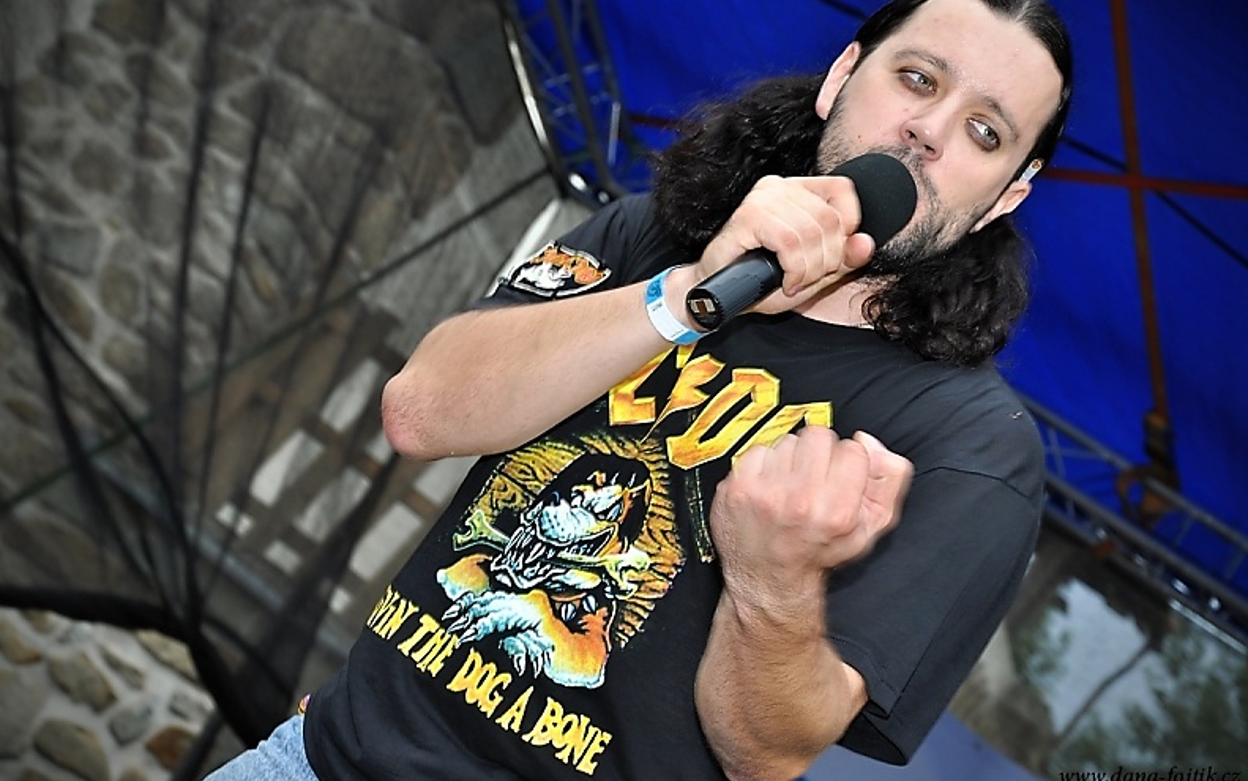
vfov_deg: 12.8
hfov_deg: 20.4
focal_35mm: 102
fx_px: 3470
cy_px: 376
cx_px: 625
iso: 200
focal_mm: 66
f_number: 8
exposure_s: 1/60
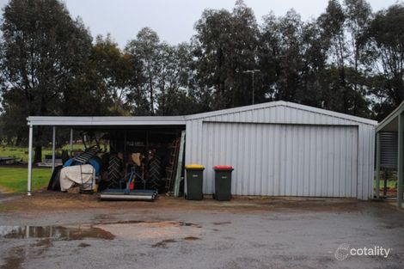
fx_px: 572
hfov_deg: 38.9
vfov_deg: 26.5
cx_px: 202
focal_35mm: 51
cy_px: 134
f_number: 5.6
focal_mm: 34
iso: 100
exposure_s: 1/125
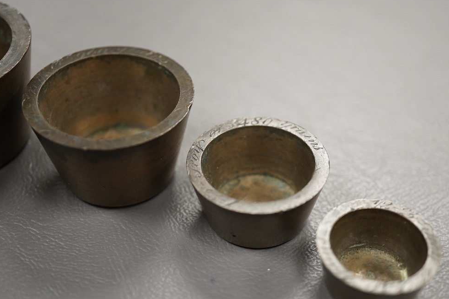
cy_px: 166
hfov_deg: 38.2
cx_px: 246
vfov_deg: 26.0
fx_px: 648
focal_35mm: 52
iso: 2500
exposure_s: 1/400
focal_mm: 30
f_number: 3.5
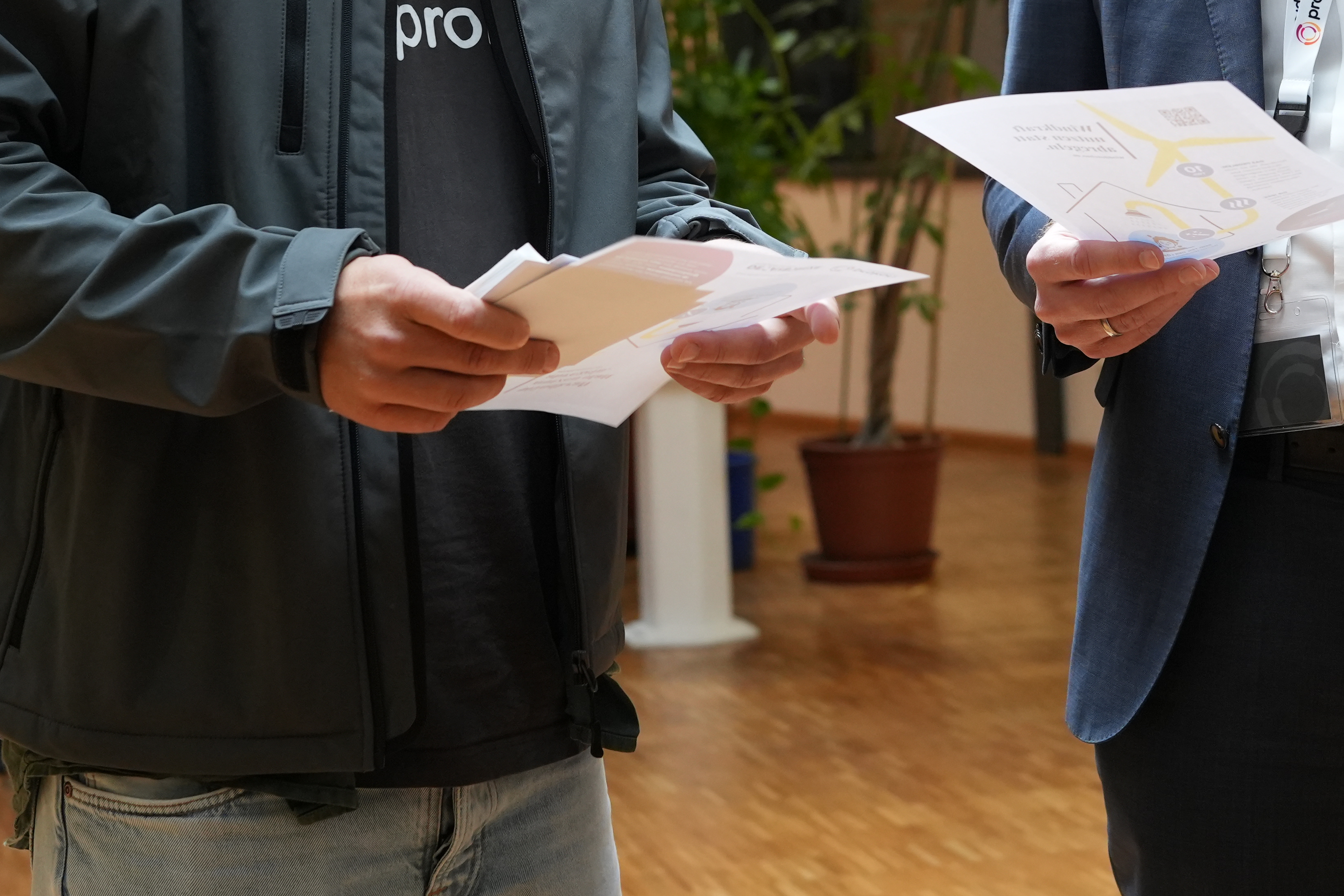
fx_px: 3173
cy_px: 83
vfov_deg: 15.9
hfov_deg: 23.9
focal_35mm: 85
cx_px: 828
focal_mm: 40
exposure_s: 1/125
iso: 2000
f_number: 4
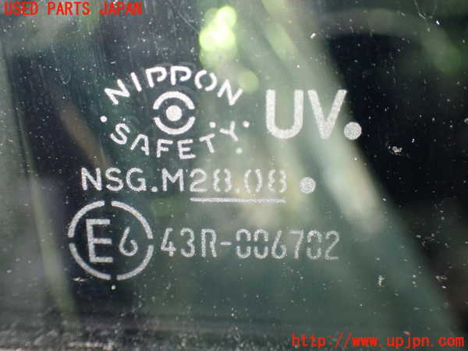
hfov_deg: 45.8
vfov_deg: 35.1
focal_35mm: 41
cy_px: 176
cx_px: 234
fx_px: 554
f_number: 2.8
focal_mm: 7.31
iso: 800
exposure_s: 1/50
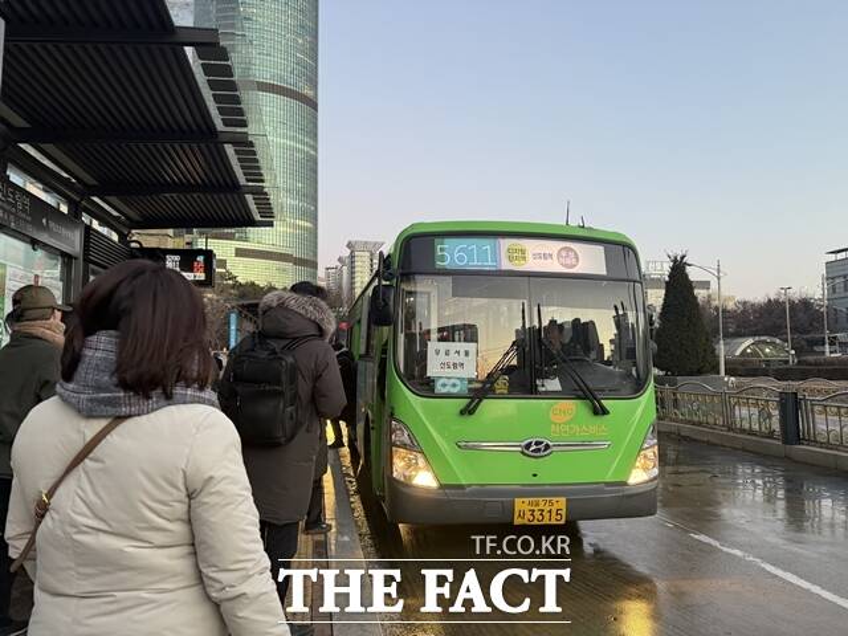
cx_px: 424
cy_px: 318
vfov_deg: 56.8
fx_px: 588
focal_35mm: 24
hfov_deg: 71.6
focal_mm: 6.76
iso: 200
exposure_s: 1/74
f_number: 1.78
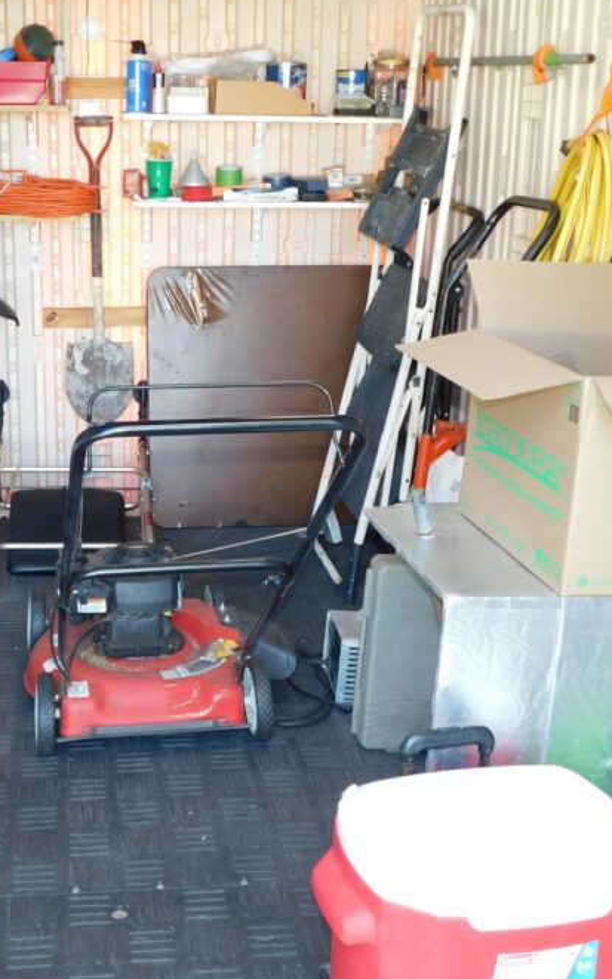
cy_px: 467
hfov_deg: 27.6
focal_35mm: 46
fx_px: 1228
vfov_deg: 43.5
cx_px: 153
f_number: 3.2
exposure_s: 1/30
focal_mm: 4.9
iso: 160
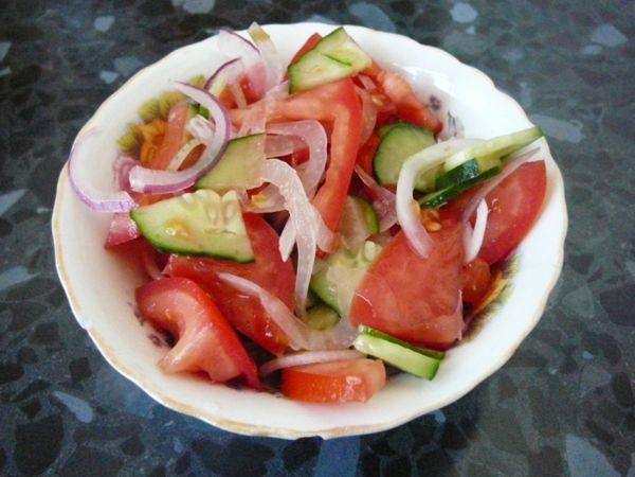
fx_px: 642
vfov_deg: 40.7
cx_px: 318
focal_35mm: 35
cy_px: 238
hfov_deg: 52.6
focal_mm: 5.2
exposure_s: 1/100
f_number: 2.8
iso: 800
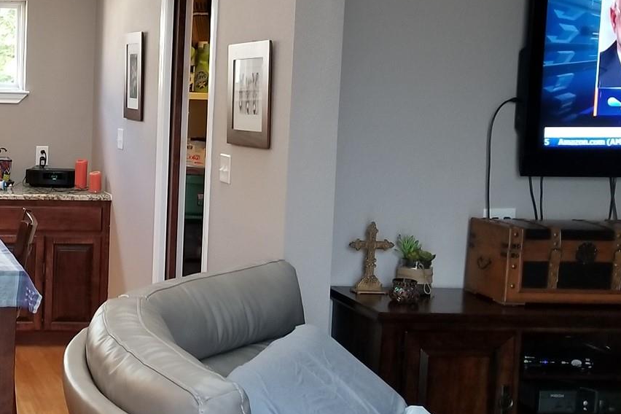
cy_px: 189
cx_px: -1
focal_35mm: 65
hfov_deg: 29.0
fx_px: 1121
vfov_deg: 20.9
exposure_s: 1/24
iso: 200
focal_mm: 4.25
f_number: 1.7
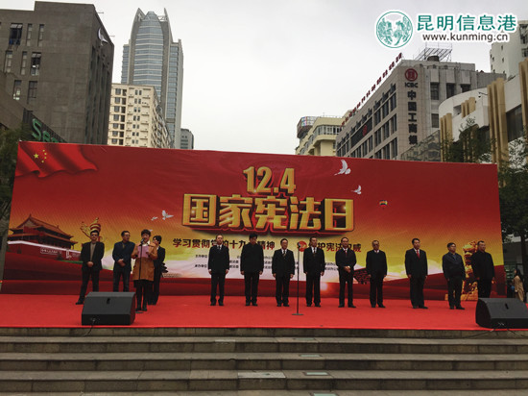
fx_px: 442
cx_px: 264
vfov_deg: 48.2
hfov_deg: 61.7
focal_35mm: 29
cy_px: 198
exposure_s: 1/494
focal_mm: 4.15
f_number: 2.2
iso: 32
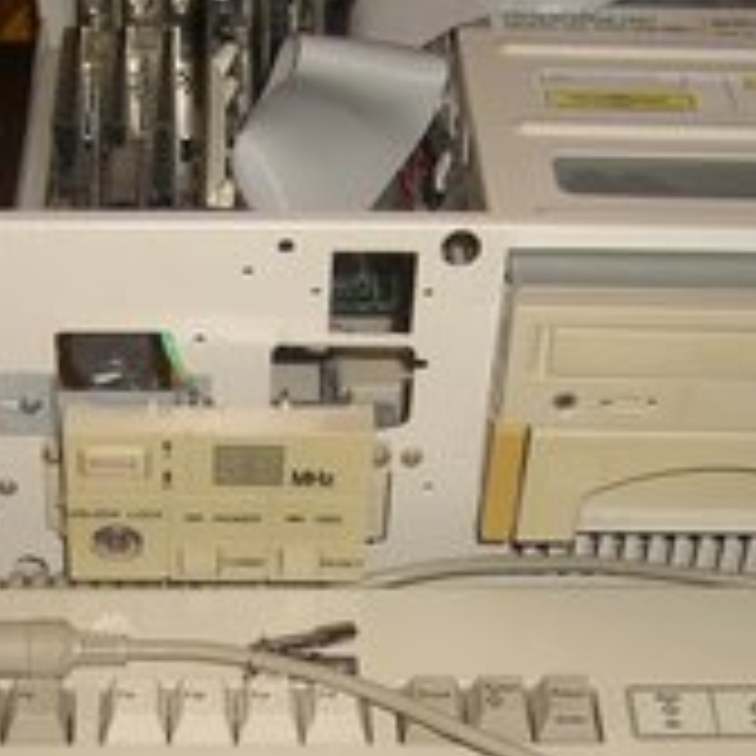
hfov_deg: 21.4
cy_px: 558
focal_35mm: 80
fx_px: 1977
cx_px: 162
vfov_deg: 21.5
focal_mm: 7.9
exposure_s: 1/60
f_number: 2.8
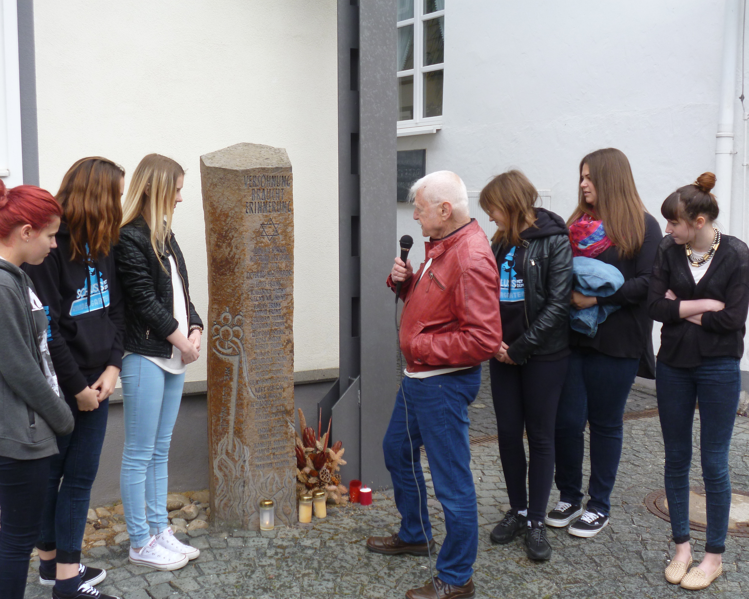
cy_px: 300
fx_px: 1020
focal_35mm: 46
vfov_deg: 32.8
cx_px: 357
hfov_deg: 40.3
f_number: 3.4
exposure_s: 1/100
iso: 100
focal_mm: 7.9
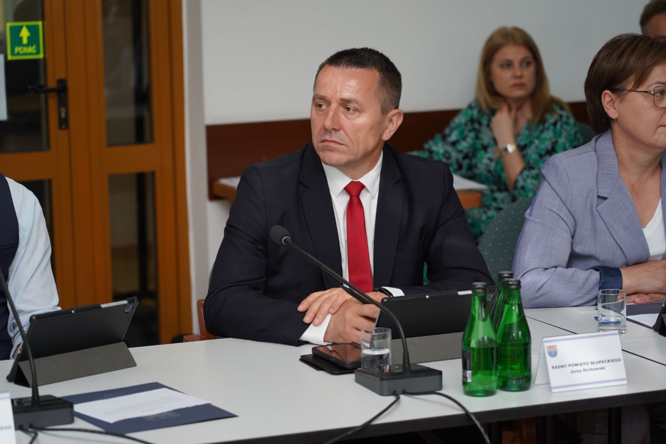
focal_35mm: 105
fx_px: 1943
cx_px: 333
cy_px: 222
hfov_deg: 19.5
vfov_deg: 13.0
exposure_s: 1/100
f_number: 4
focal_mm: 105
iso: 200
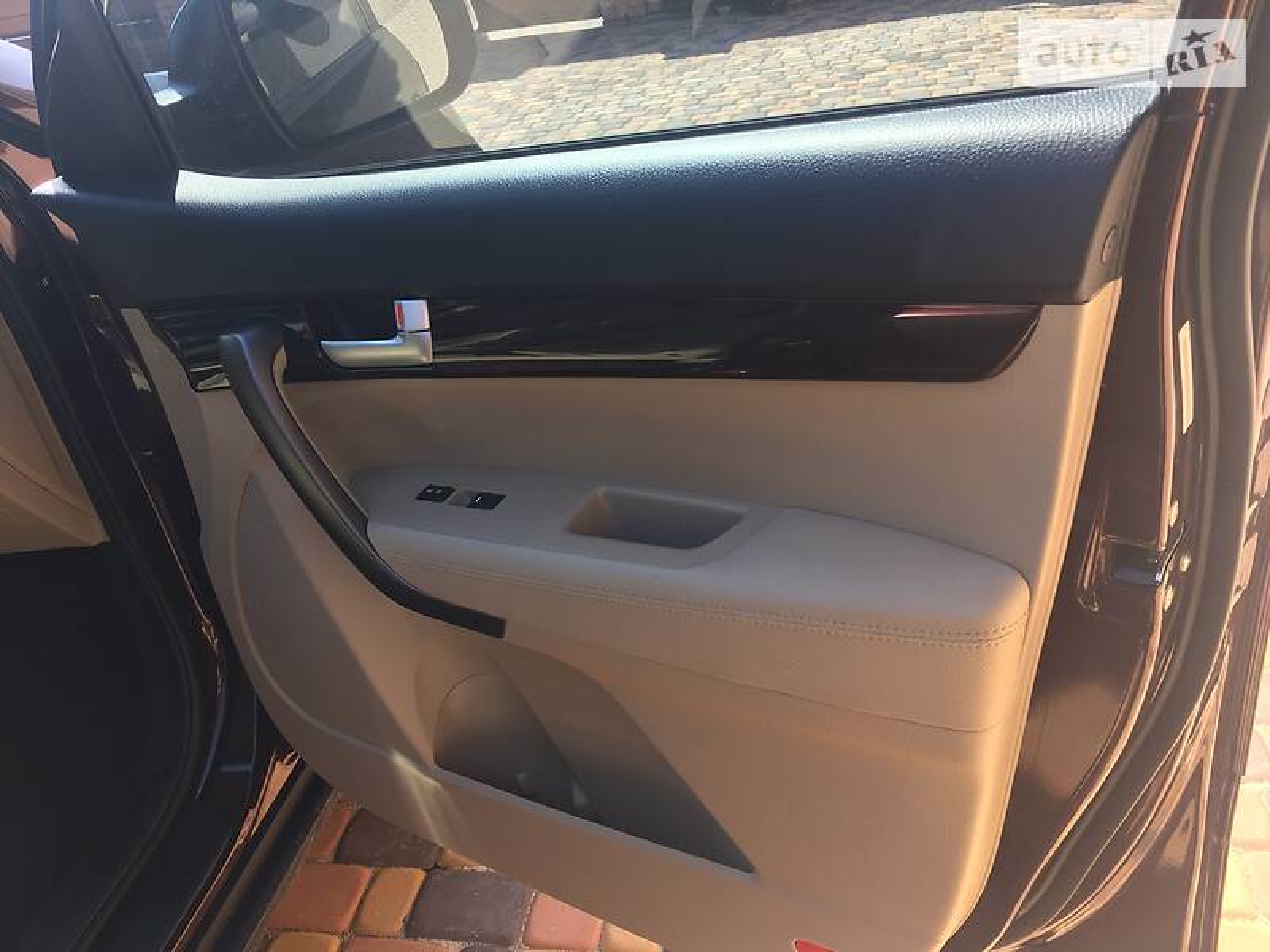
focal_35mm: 29
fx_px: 1064
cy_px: 476
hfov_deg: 61.7
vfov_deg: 48.2
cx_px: 635
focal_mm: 4.2
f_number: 2.2
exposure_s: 1/173
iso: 25
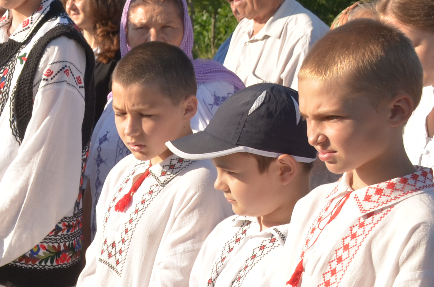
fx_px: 1384
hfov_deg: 16.9
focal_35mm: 115
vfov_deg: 11.9
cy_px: 115
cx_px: -117
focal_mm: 24
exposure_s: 1/640
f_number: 5.6
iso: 250
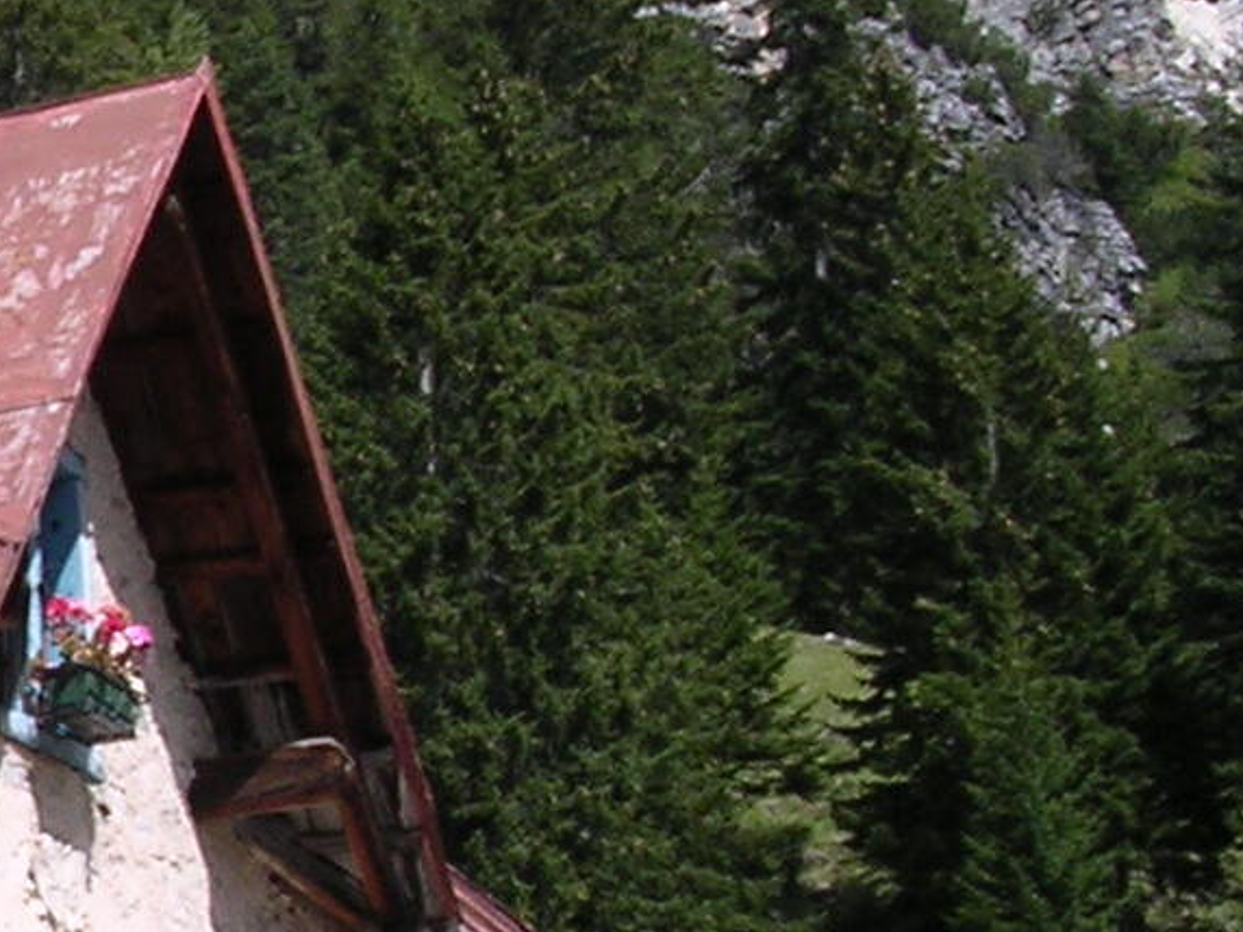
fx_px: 4884
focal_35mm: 136
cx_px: -743
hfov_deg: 13.5
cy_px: 741
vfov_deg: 10.9
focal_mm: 5.8
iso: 100
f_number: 5.6
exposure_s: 1/288
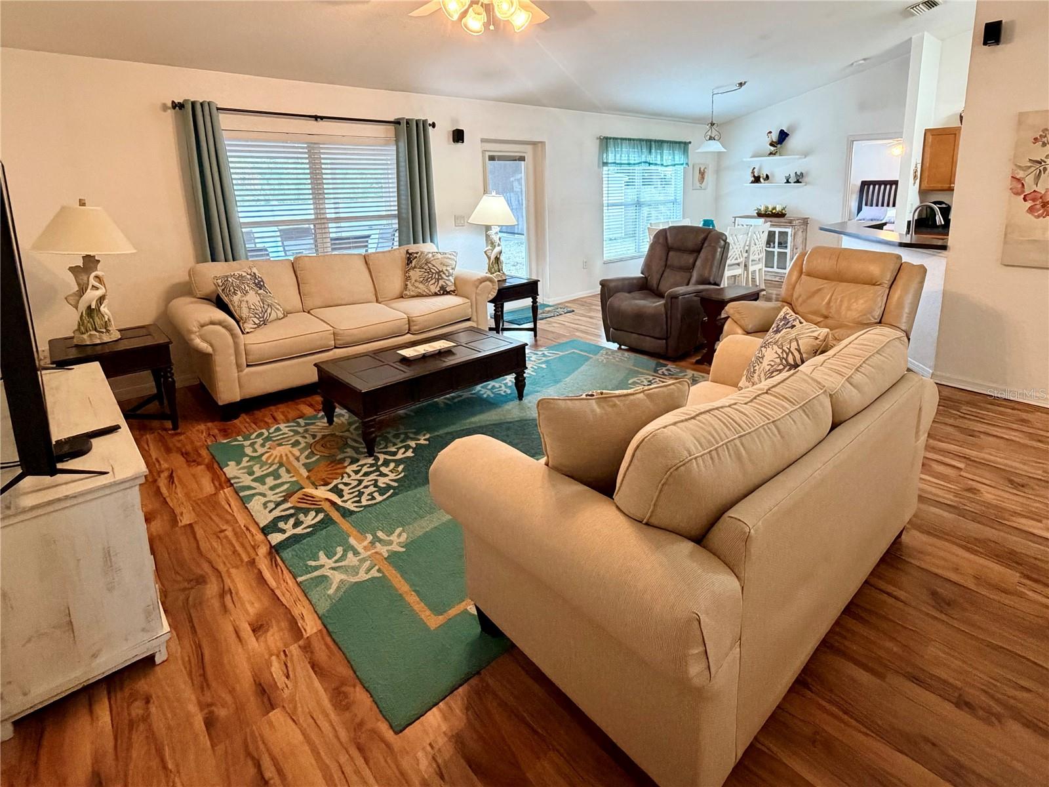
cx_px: 524
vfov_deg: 85.7
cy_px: 394
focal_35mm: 14
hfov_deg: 102.1
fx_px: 424
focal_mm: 2.22
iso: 320
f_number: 2.2
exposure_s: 1/60
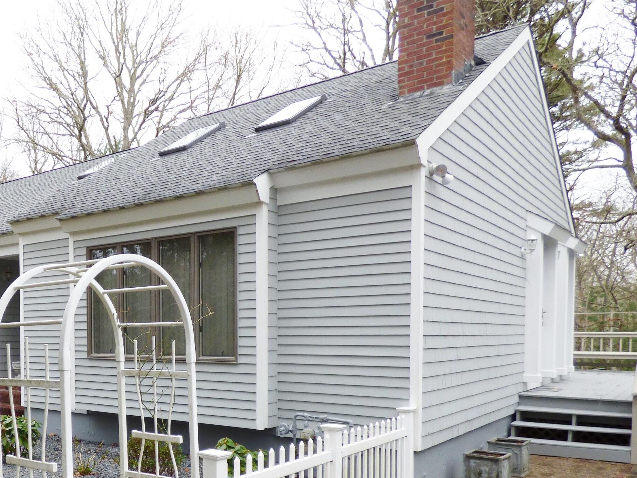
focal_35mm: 33
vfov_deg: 41.7
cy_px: 357
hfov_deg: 52.3
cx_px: 142
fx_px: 607
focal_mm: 3.58
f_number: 2.8
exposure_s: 1/500
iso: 100
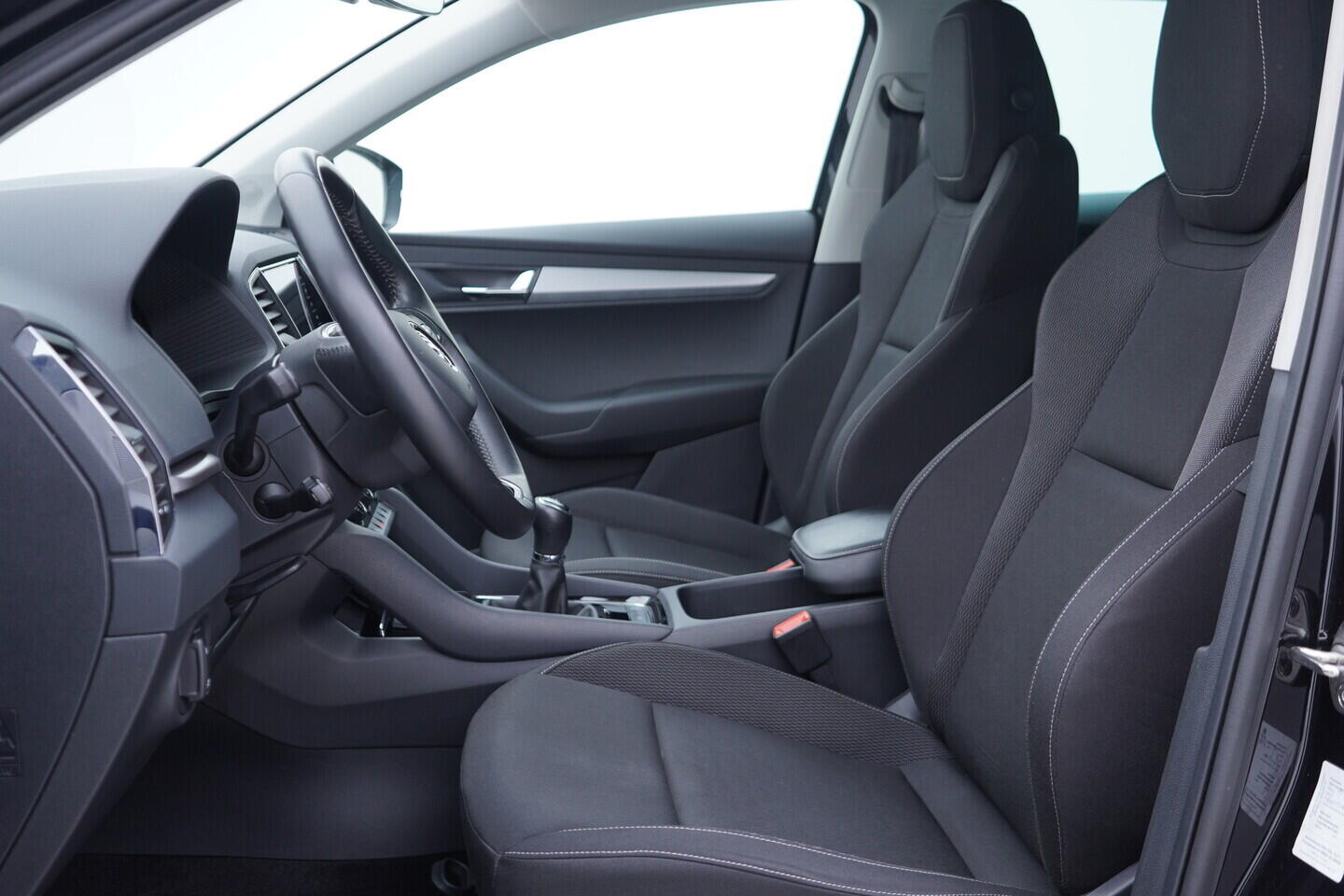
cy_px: 448
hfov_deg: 53.1
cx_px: 672
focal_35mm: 36
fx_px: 1344
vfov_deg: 36.9
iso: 200
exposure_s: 1/40
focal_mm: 24
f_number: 2.8
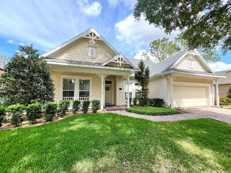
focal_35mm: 14
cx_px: 122
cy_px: 88
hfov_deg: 102.0
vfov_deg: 85.6
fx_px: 93
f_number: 1.8
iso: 32
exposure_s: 1/416
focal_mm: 1.57
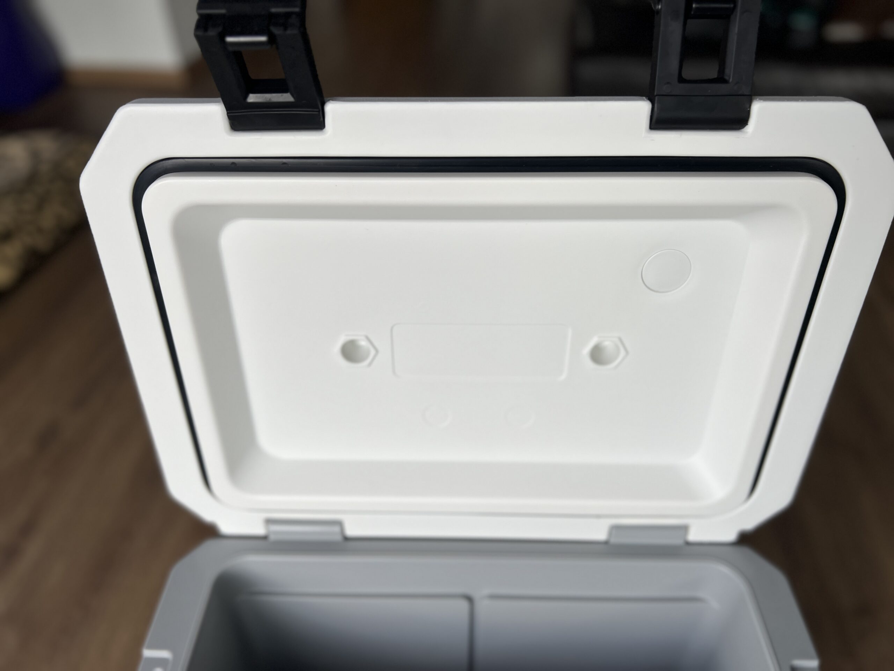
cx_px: 447
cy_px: 336
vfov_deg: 53.1
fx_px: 671
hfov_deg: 67.3
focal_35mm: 26
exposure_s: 1/183
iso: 40
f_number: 1.5
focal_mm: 5.7
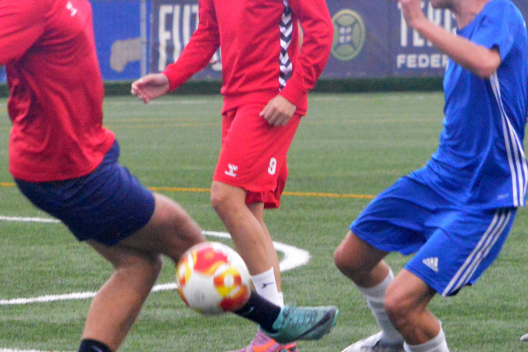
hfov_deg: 4.4
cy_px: 134
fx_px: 6819
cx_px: 281
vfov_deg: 3.0
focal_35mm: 465
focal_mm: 165
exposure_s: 1/500
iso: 6400
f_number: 8
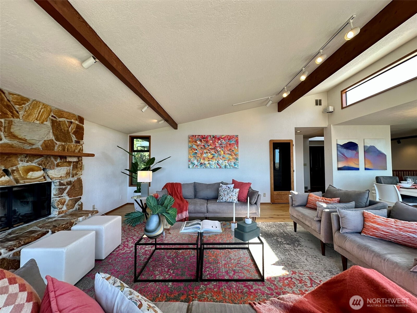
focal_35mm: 14
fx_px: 169
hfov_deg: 102.1
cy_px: 156
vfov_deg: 85.7
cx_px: 208
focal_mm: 2.22
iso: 125
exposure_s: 1/120
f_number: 2.2
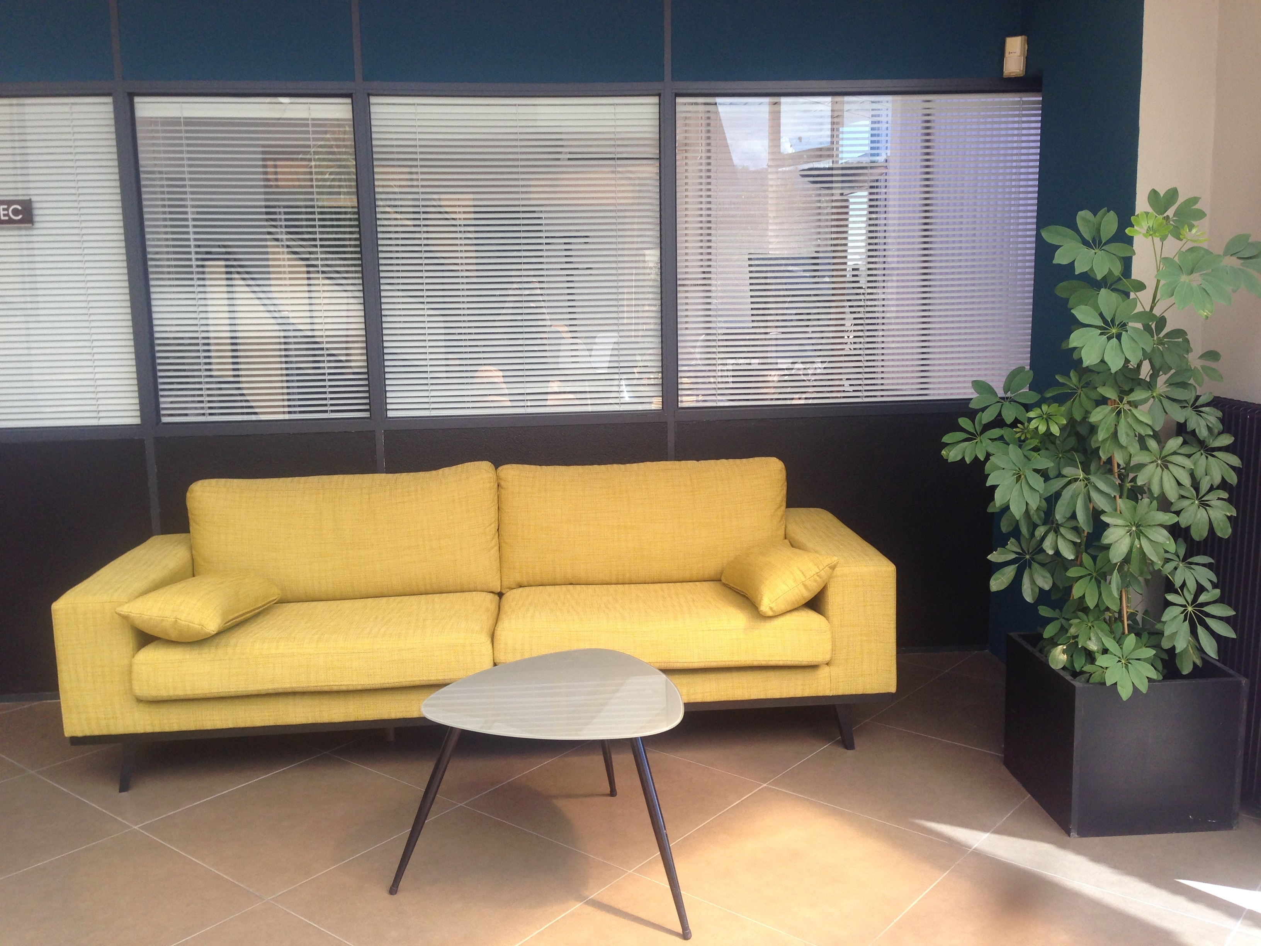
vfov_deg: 42.9
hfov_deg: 55.4
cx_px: 630
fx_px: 1202
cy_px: 473
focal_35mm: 33
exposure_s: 1/120
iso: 64
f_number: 2.4
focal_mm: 4.12
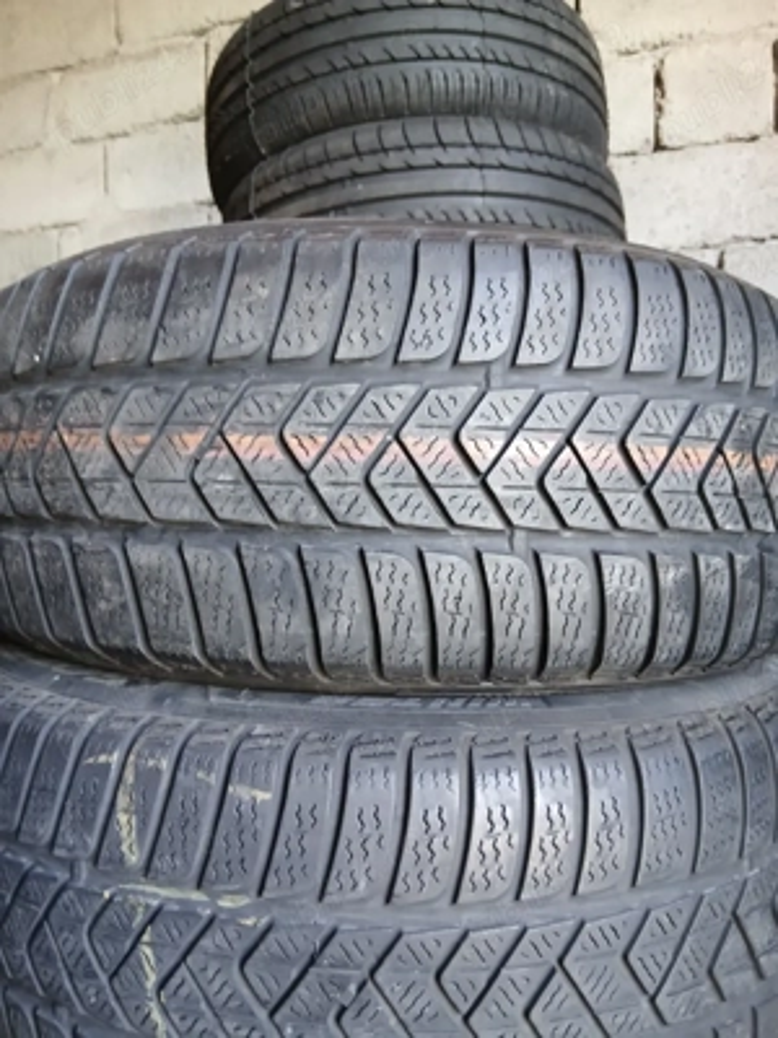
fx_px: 779
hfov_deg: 53.1
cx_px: 389
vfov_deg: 67.3
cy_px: 519
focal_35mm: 26
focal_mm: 3.98
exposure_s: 1/33.3
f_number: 1.8
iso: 320
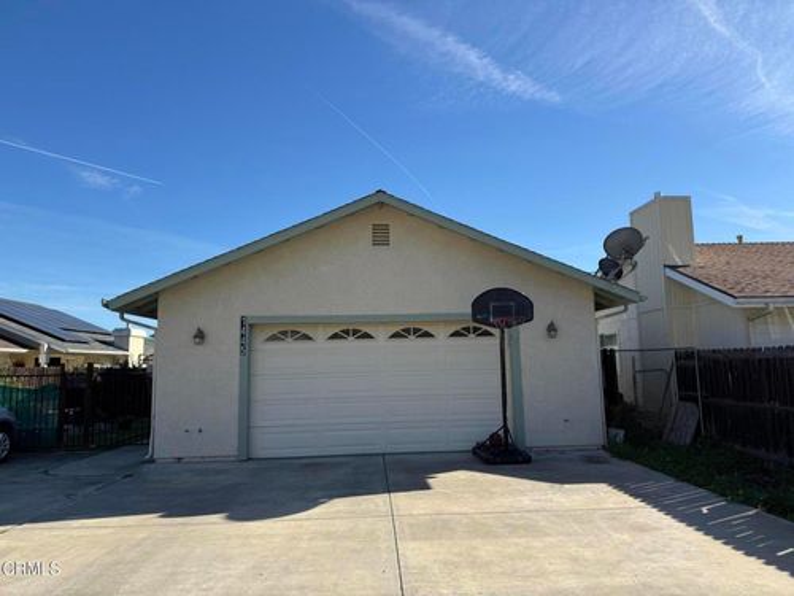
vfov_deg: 56.8
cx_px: 397
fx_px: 550
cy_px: 298
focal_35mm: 24
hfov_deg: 71.6
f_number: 1.78
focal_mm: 6.76
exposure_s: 1/4167
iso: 80
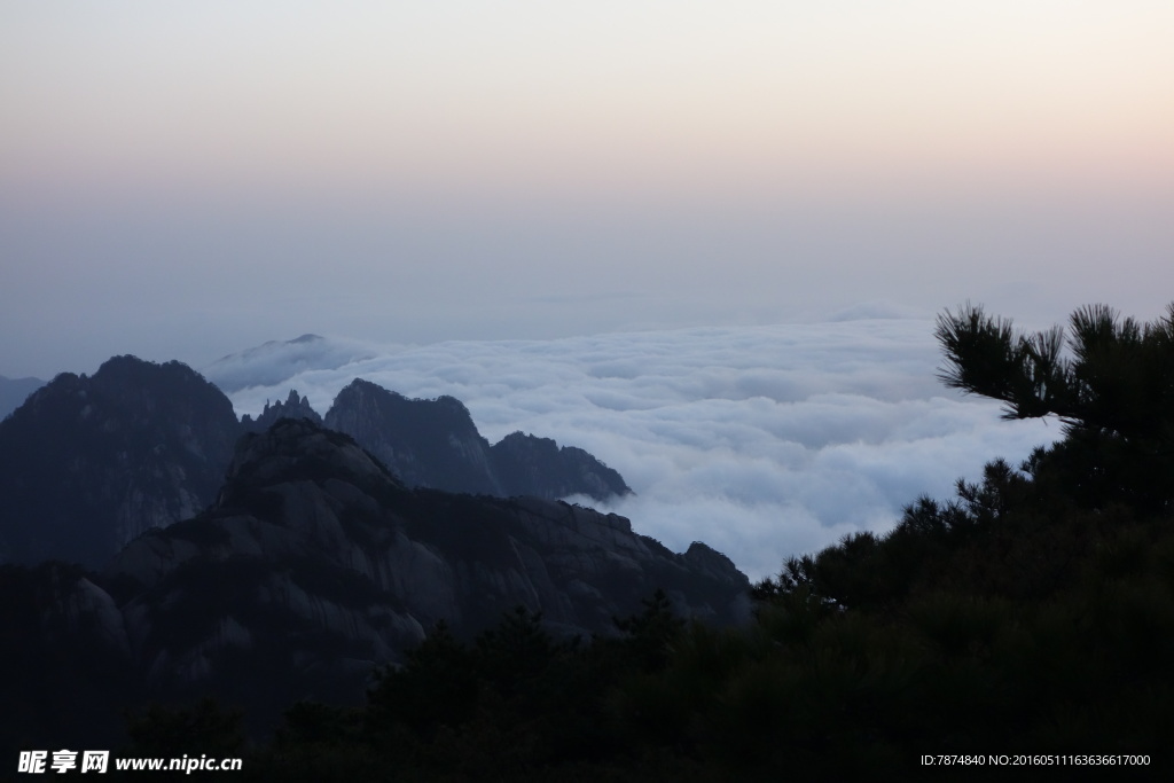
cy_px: 392
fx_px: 2316
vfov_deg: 19.2
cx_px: 587
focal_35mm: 71
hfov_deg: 28.4
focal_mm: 26.26
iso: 800
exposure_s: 1/250
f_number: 5.6
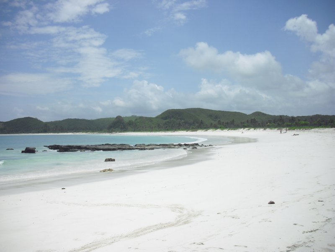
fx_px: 368
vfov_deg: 37.7
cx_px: 168
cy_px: 126
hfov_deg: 49.0
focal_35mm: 38
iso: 100
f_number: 8
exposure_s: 1/500
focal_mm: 6.2
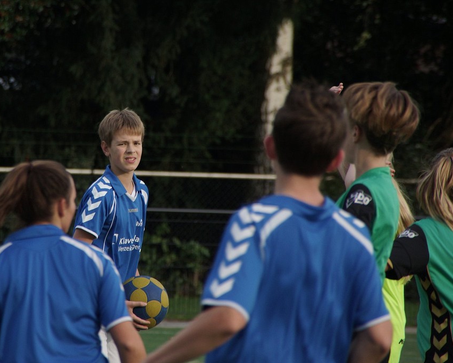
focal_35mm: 423
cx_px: 209
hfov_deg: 4.6
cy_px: 182
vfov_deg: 3.7
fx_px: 5672
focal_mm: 250
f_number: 7.1
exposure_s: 1/320
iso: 200
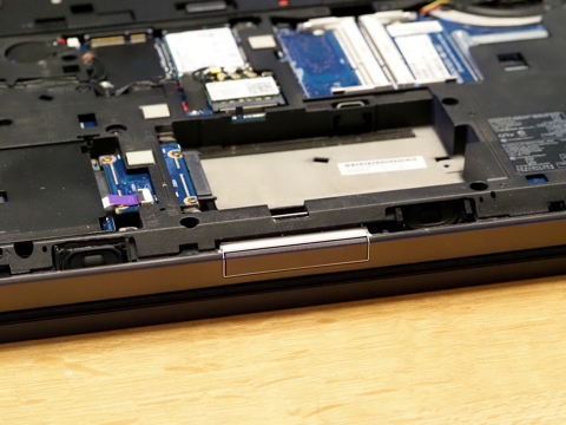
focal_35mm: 120
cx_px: 283
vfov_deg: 12.3
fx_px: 1962
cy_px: 212
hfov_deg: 16.4
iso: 6400
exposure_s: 1/125
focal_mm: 60
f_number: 5.6
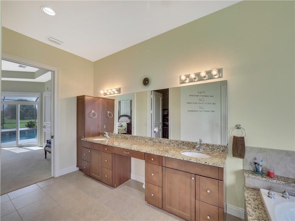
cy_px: 110
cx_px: 148
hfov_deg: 102.1
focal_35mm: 14
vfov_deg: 85.7
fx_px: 119
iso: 200
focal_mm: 7
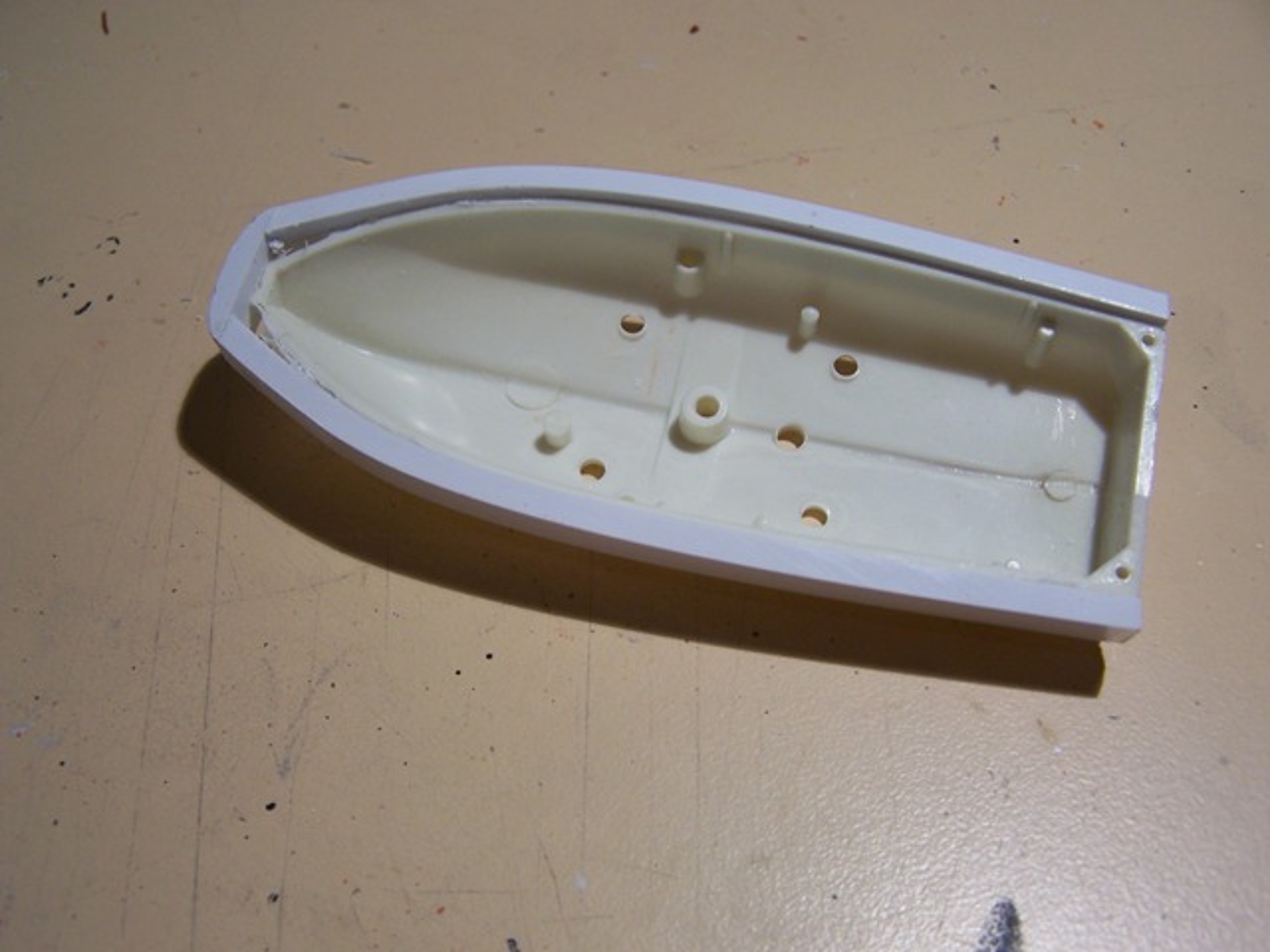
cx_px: 635
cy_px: 476
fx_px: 1394
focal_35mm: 38
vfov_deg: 37.7
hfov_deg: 49.0
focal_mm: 6.3
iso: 80
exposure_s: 1/60
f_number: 2.8
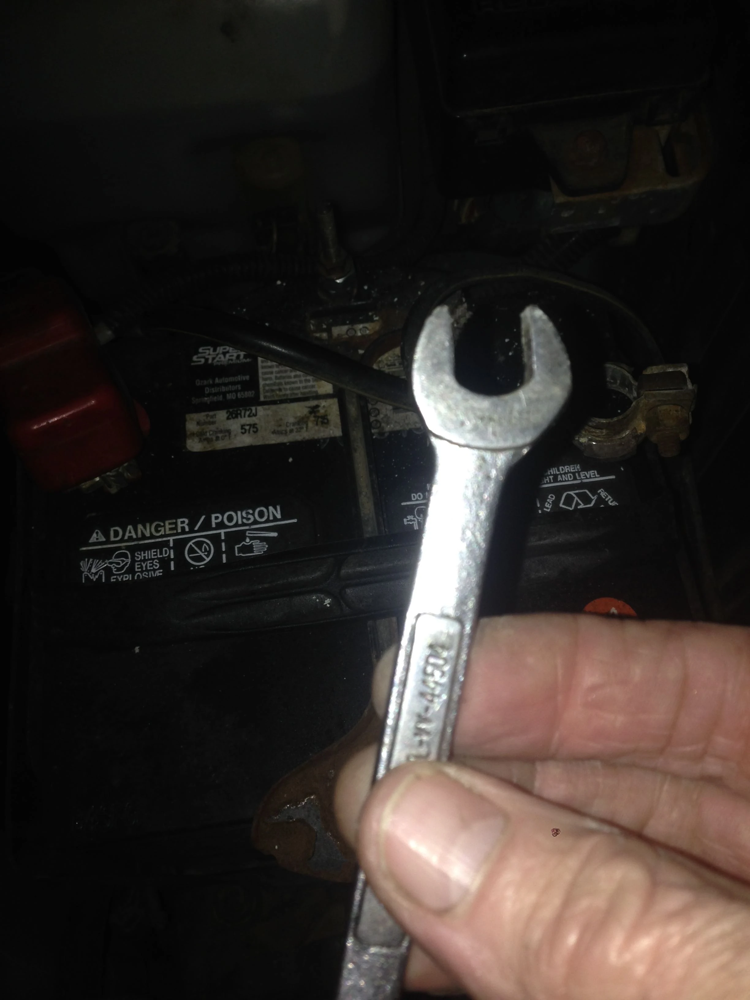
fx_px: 953
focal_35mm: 33
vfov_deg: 55.4
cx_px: 375
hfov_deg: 42.9
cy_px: 500
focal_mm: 4.12
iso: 50
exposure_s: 1/93
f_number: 2.4
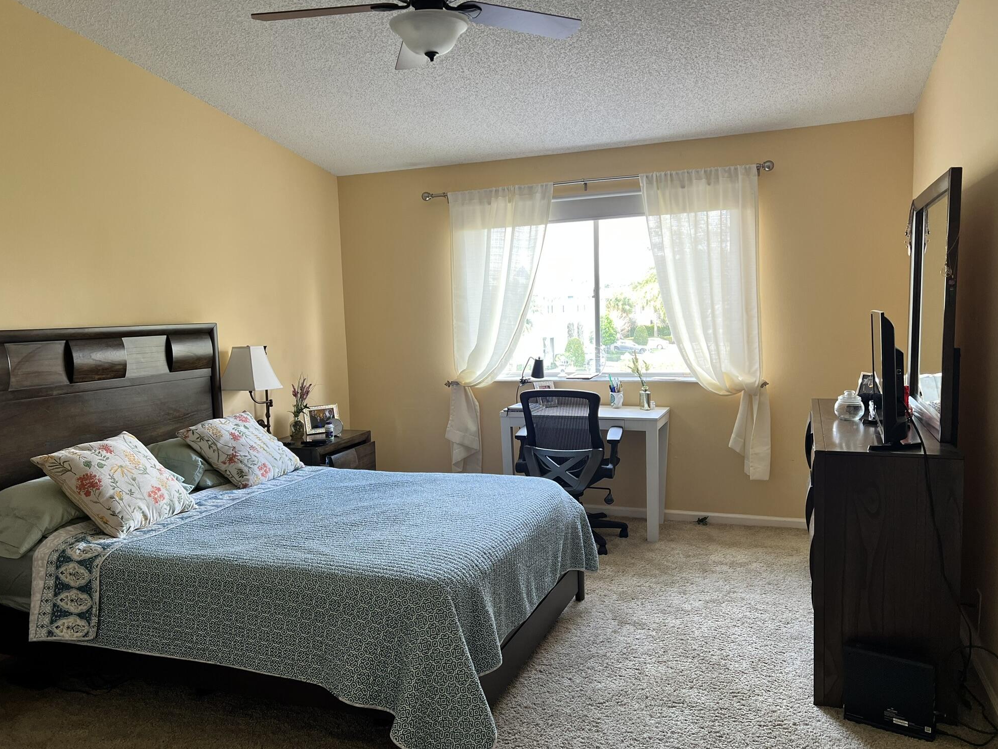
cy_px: 385
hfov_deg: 65.3
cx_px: 491
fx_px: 778
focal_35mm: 27
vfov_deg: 51.3
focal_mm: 5.7
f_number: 1.5
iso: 125
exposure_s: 1/121
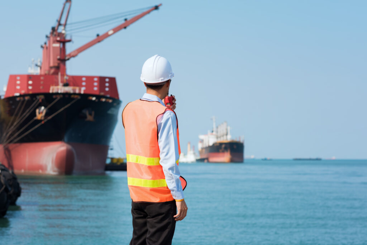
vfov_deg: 16.1
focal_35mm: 85
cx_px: 184
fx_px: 867
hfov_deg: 23.9
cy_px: 122
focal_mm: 85
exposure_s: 1/800
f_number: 5
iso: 100
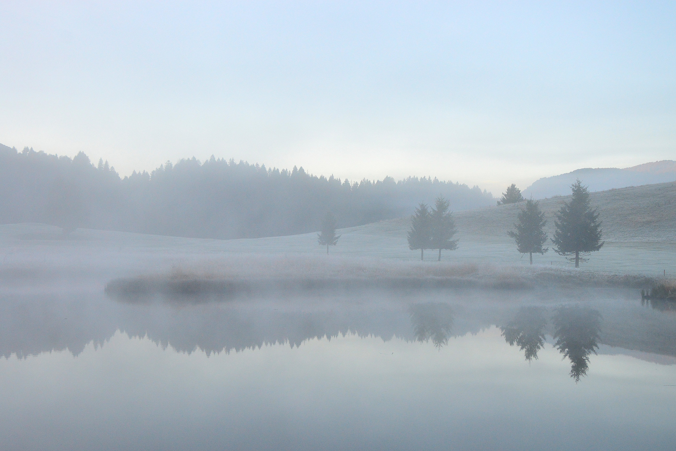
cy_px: 227
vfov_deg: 25.3
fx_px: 1005
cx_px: 345
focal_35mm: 54
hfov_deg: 37.2
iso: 800
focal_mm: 35
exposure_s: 1/400
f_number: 7.1
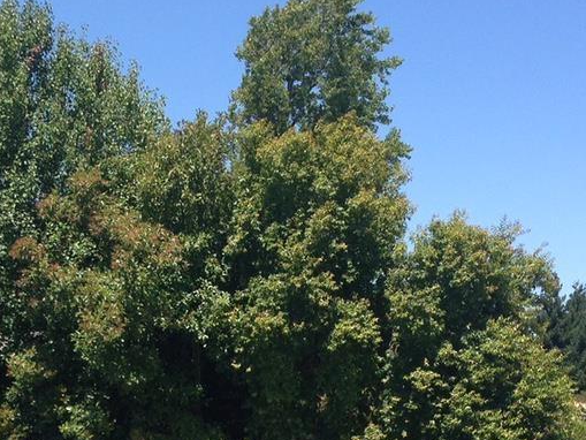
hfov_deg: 23.4
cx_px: 163
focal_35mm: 83
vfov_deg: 17.5
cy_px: 401
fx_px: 1405
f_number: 2.4
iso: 50
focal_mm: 4.13
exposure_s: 1/919
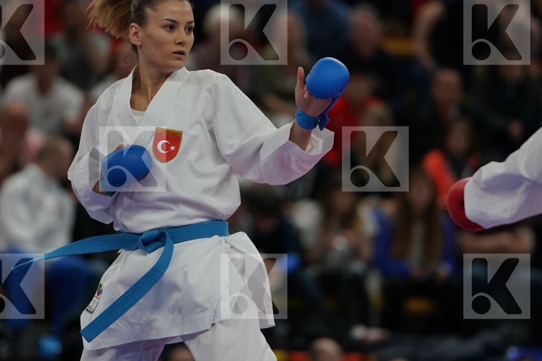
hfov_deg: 5.8
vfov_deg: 3.8
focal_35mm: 357
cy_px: 159
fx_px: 5373
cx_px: 254
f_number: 2.8
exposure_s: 1/1000
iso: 1250
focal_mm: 200
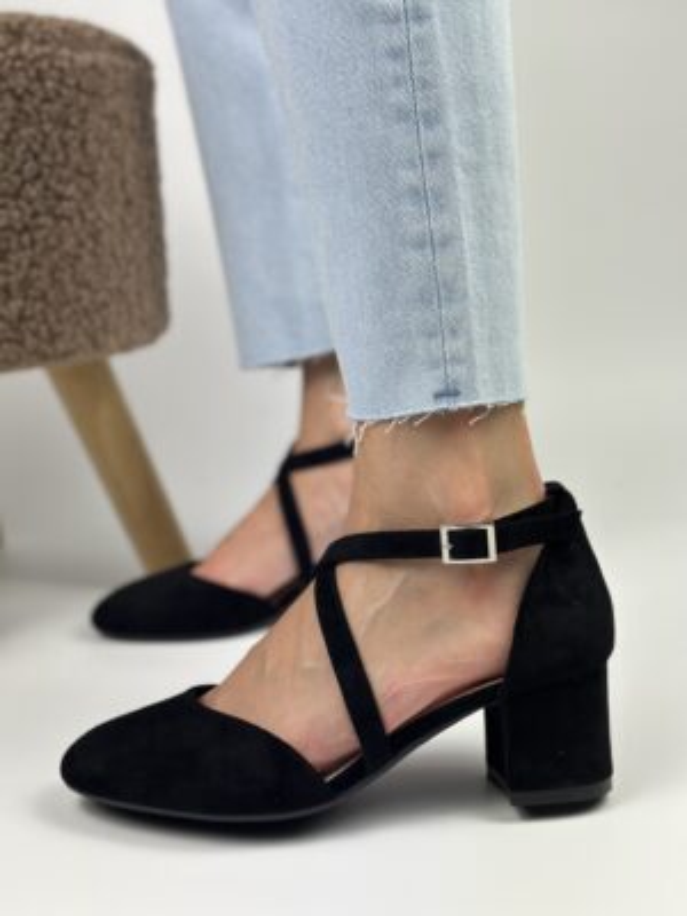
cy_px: 458
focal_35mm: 48
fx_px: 1270
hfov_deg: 30.3
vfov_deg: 39.7
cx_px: 344
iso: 80
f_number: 1.78
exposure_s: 1/1085
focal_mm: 6.86
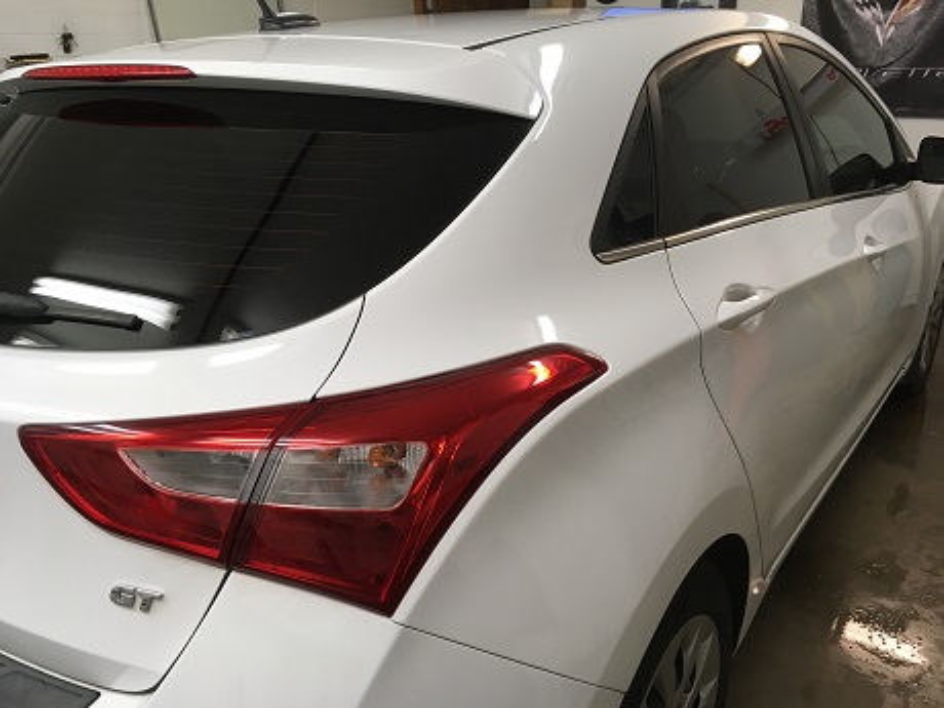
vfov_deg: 48.2
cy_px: 354
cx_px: 472
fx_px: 791
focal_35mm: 29
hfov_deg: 61.7
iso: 25
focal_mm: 4.15
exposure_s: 1/30
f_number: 2.2
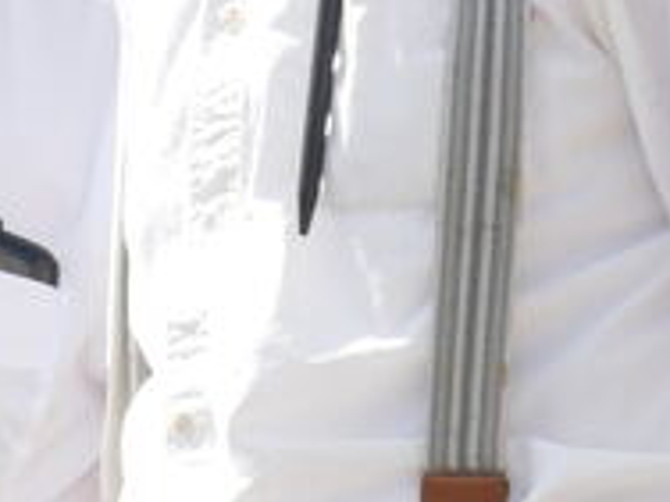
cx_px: -558
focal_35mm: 736
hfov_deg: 2.7
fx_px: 14245
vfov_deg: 2.0
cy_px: 50
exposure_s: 1/160
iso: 200
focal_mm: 65
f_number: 8
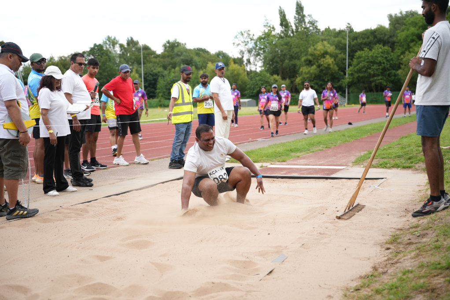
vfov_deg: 28.4
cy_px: 150
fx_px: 592
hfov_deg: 41.6
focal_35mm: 47
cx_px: 225
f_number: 2.8
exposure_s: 1/1250
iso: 250
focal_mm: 47.4
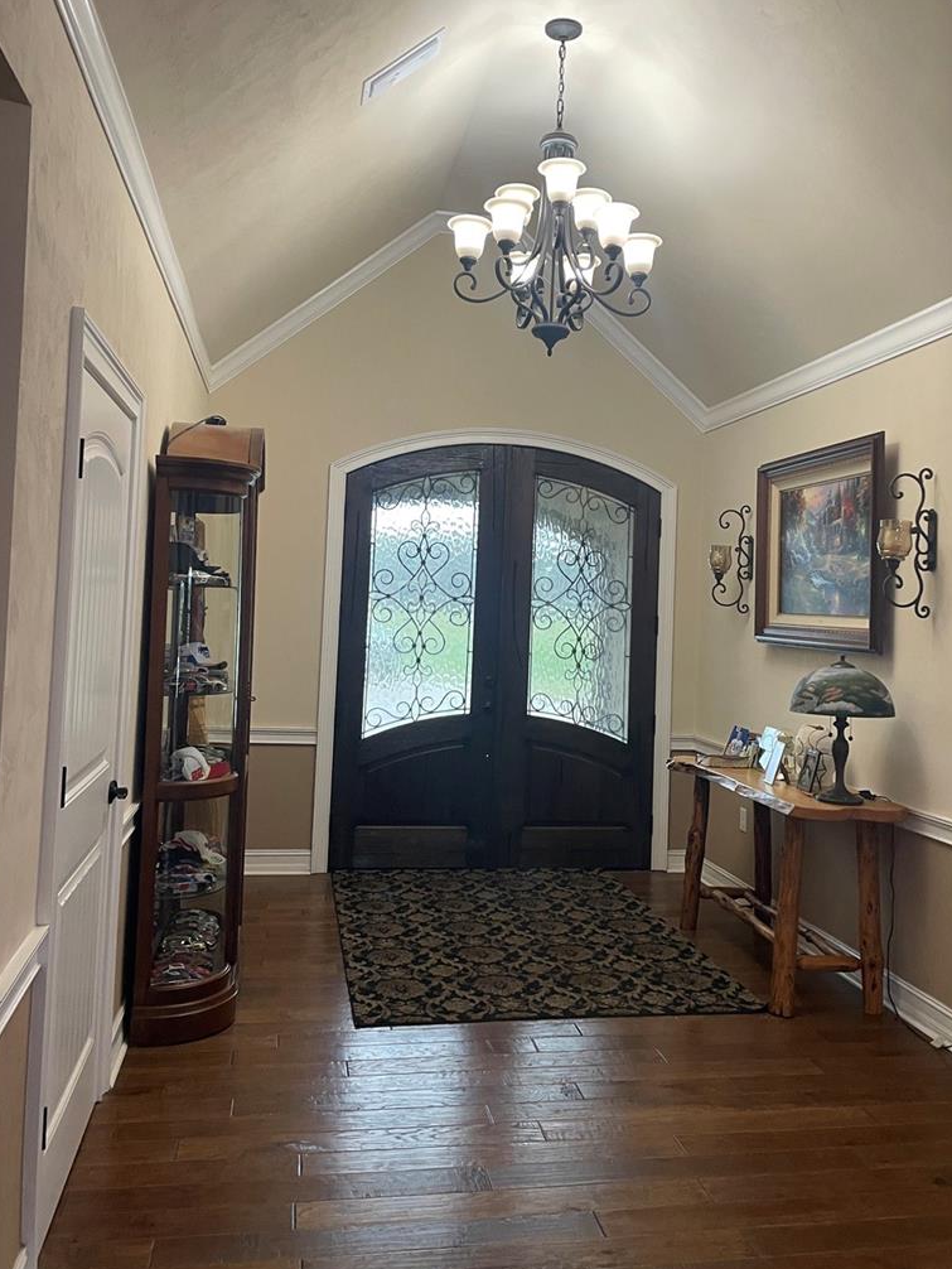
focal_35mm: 31
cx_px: 494
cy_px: 570
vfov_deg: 58.2
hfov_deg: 45.5
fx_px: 1136
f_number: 1.6
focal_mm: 4.2
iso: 125
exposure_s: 1/60
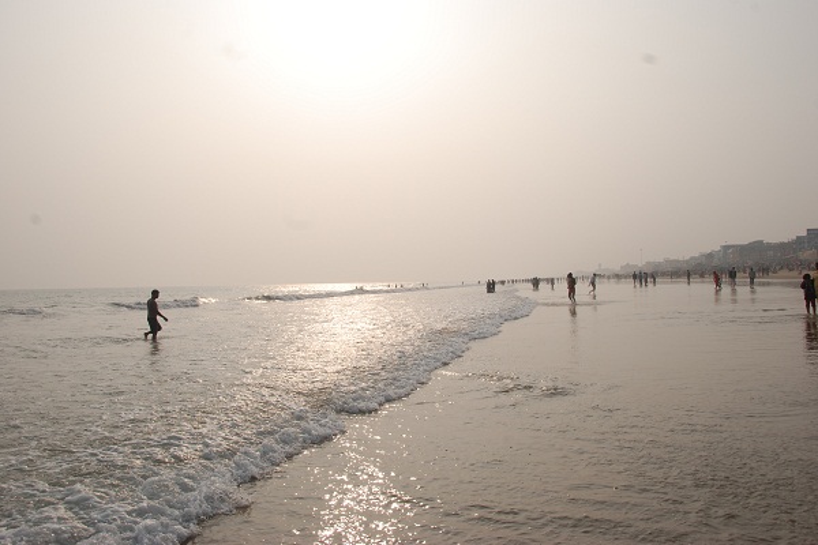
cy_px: 272
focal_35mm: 30
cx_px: 409
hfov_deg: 61.9
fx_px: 682
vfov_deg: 43.6
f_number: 10
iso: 100
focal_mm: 20
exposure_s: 1/400
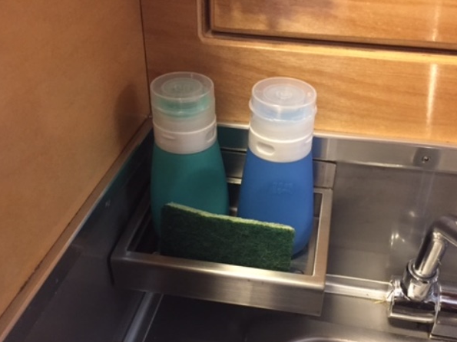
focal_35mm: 39
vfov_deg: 36.4
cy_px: 228
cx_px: 241
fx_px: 515
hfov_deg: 47.8
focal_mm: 4.15
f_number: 2.2
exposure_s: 1/20
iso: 250
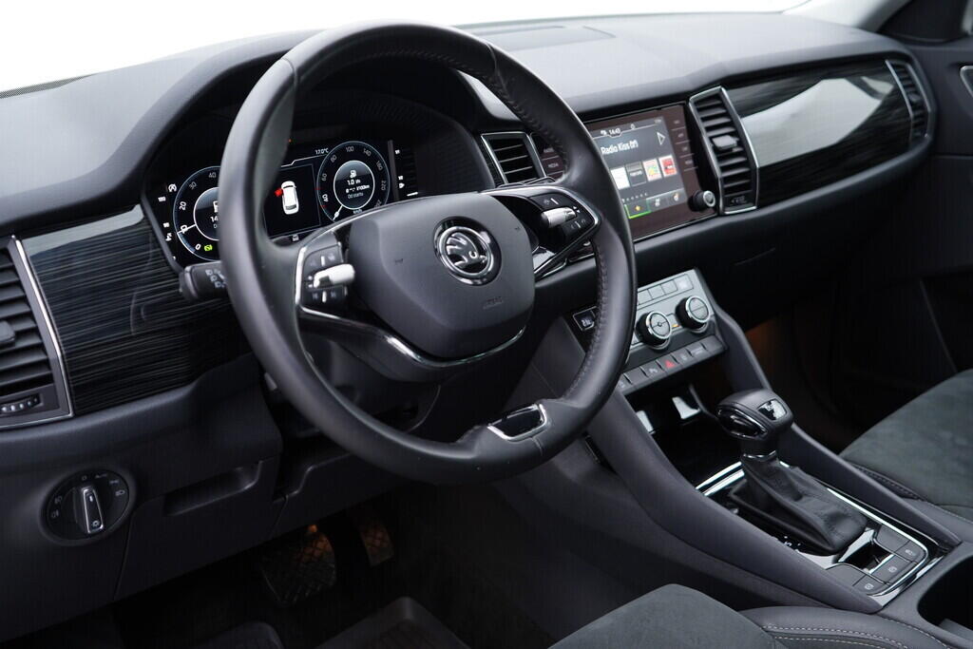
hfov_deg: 53.1
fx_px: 973
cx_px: 486
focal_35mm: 36
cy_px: 324
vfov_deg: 36.9
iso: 200
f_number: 2.8
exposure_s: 1/40
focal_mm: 24
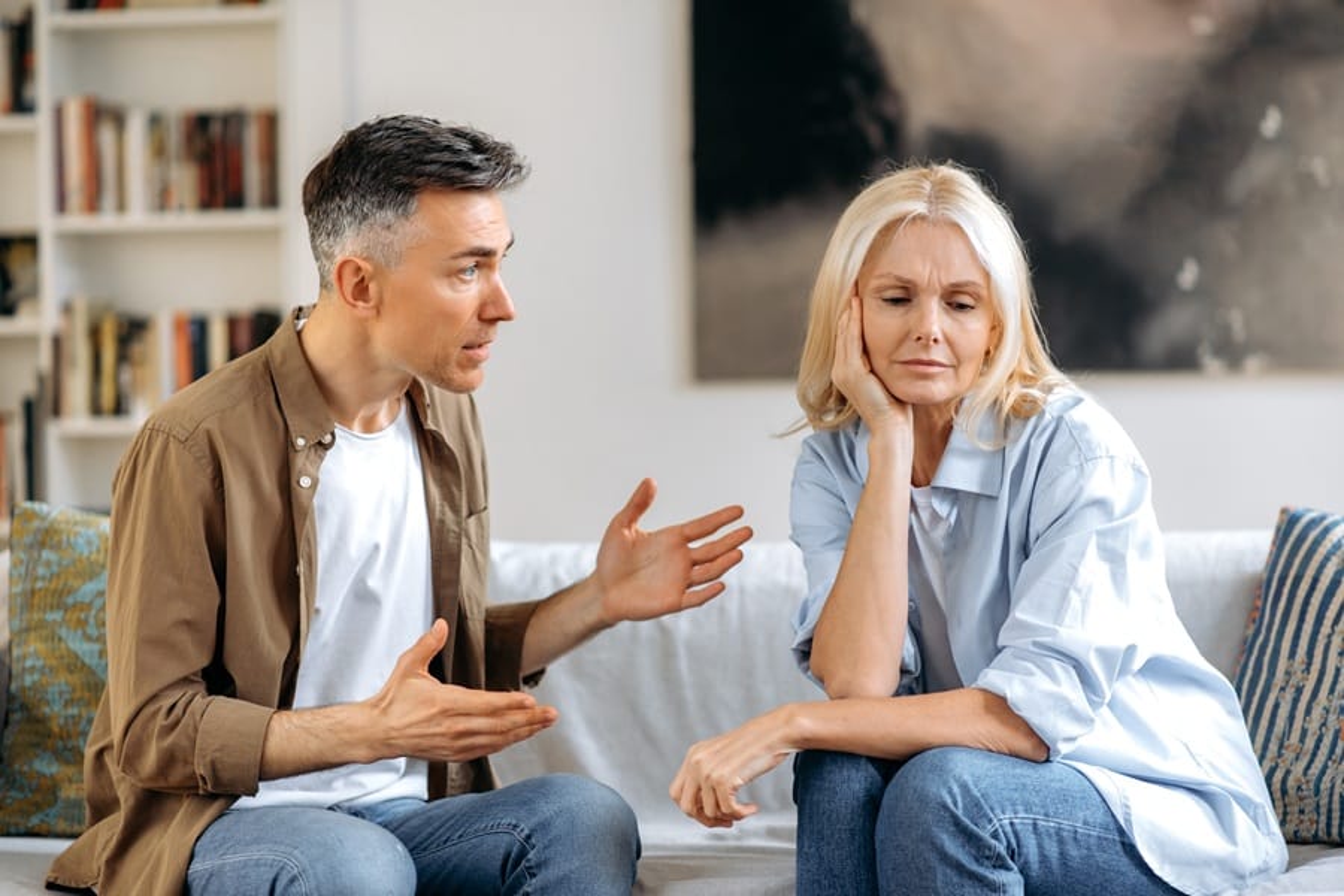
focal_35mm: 85
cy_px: 448
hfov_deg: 23.9
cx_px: 672
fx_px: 3173
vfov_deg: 16.1
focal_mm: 85
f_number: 2.2
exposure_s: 1/200
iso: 400
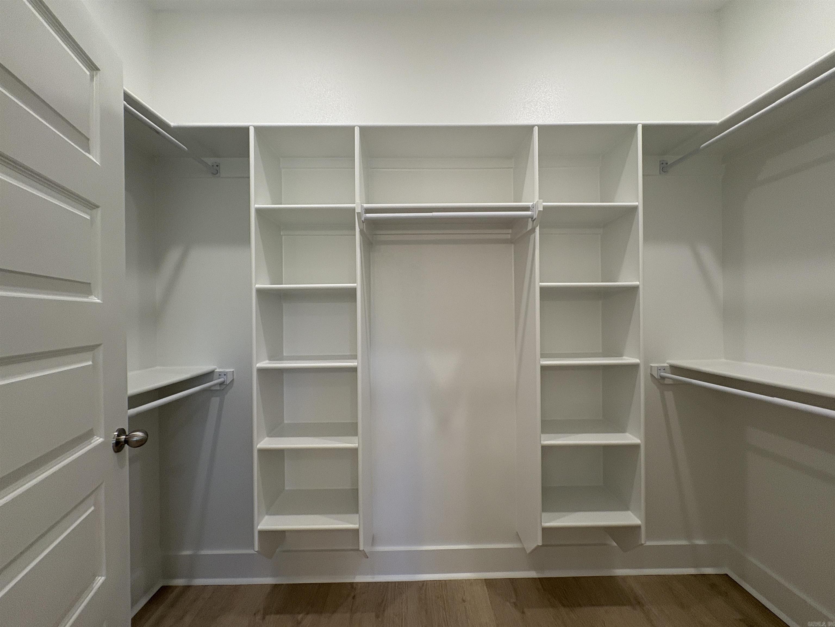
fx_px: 338
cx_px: 418
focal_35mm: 14
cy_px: 314
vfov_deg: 85.7
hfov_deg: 102.1
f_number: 2.2
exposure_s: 1/120
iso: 100
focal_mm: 2.22
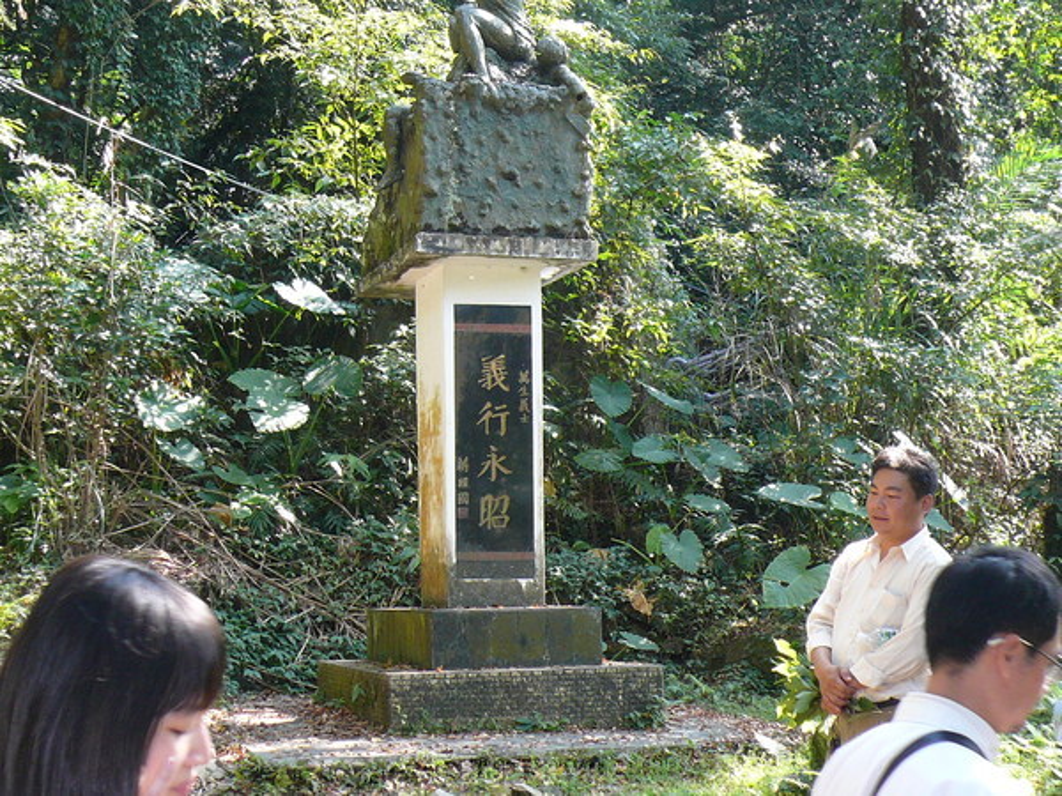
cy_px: 398
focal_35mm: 64
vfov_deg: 22.9
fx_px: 1963
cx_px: 531
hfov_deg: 30.3
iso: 100
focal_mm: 6.9
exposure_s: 1/50
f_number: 3.3
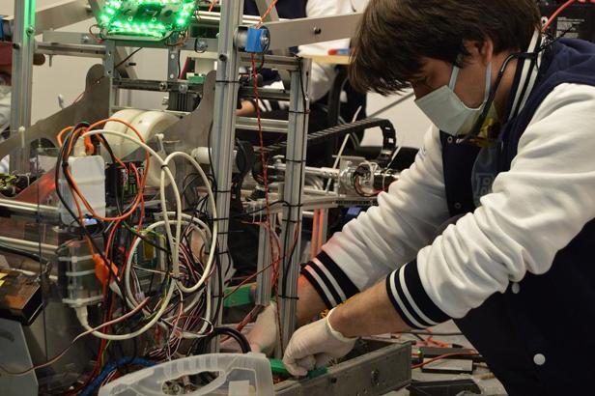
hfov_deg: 28.1
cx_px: 298
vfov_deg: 18.9
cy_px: 198
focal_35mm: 72
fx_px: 1189
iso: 800
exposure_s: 1/60
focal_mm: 48
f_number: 5.3
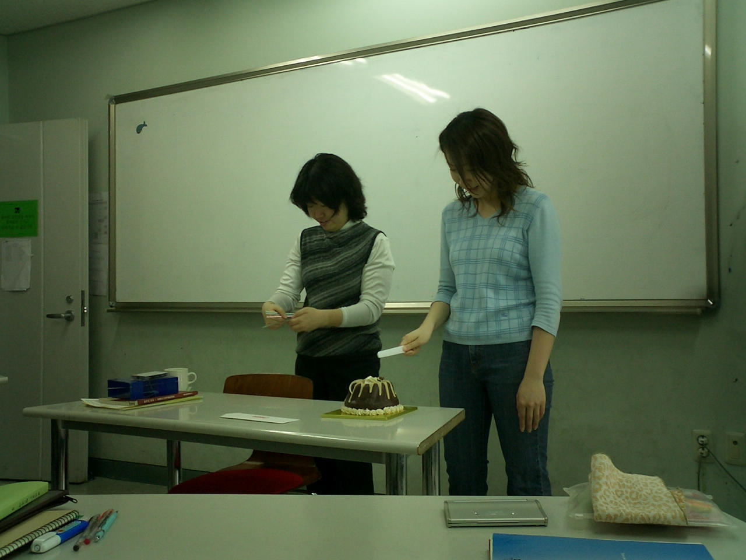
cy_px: 280
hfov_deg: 50.1
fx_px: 797
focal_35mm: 37
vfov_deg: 38.7
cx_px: 373
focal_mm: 5.6
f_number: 3.5
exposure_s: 1/25
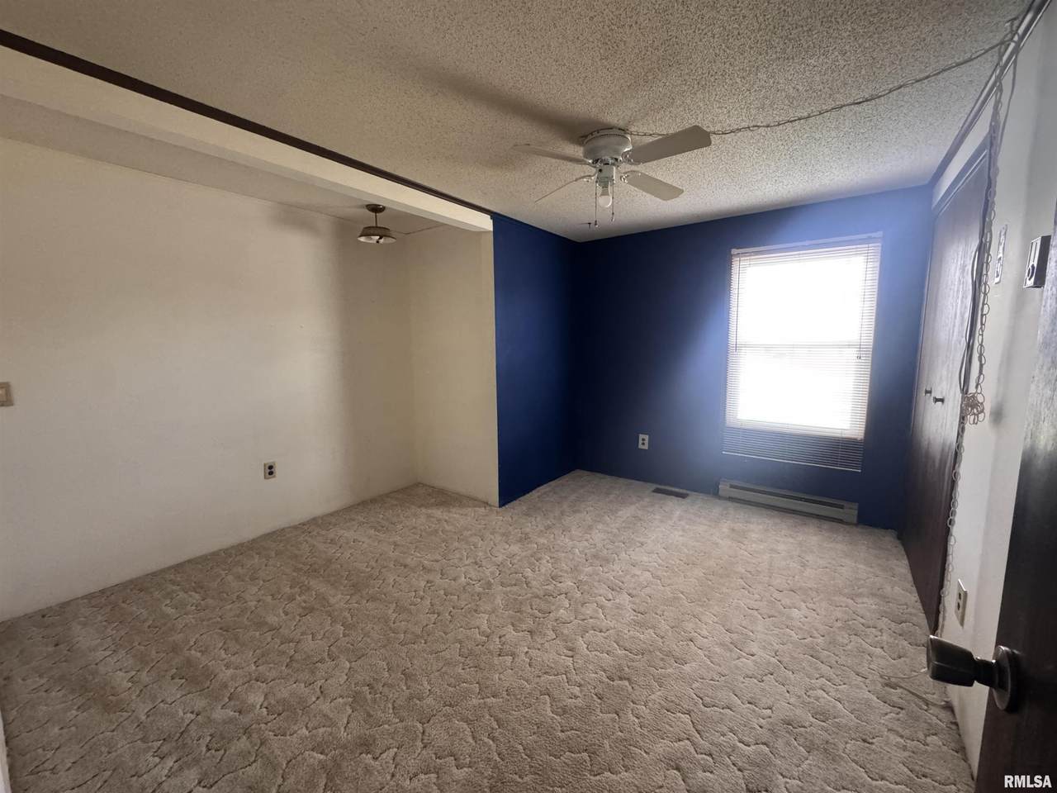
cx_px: 528
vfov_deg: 85.7
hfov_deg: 102.1
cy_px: 396
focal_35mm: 14
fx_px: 427
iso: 800
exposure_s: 1/60
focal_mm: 2.22
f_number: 2.2
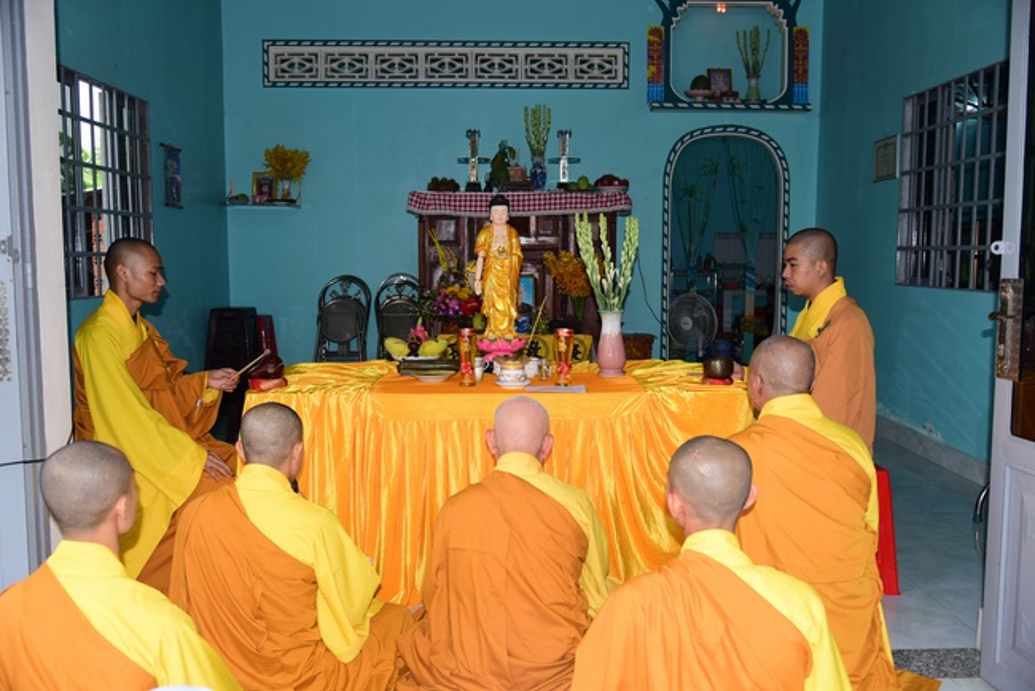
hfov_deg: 60.3
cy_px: 346
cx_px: 518
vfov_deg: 42.4
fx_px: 892
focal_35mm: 31
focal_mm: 31
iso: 320
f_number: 4
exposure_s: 1/80
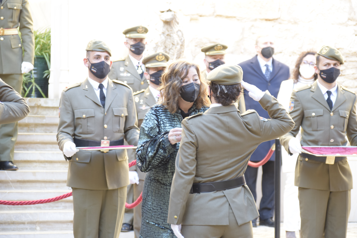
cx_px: 178
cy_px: 119
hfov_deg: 8.9
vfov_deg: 5.9
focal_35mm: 232
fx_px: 2305
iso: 800
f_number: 7.1
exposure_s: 1/60
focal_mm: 155
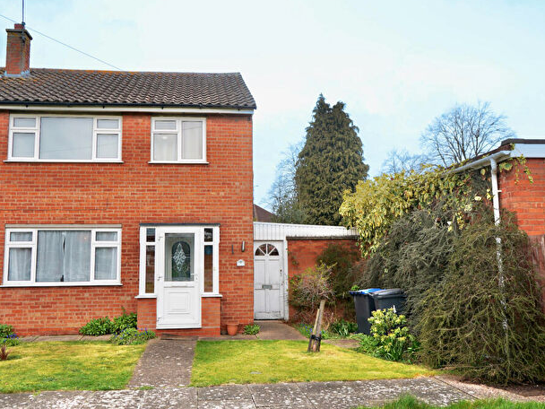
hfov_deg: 58.3
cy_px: 203
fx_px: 488
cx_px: 255
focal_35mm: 31
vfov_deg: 45.4
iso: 100
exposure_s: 1/125
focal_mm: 28
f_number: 4.5
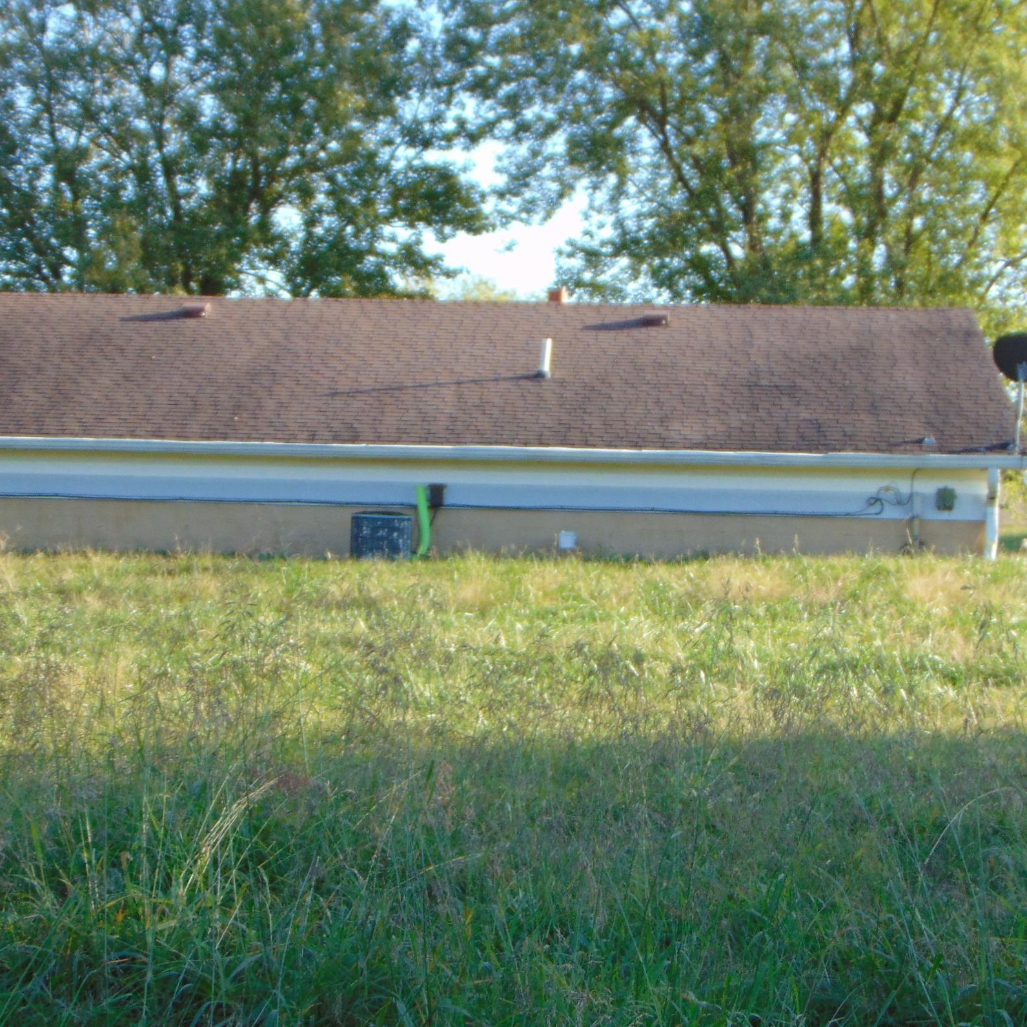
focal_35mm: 72
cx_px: 492
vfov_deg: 24.0
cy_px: 585
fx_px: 2417
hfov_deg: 24.0
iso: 80
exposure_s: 1/250
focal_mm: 9
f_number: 3.5
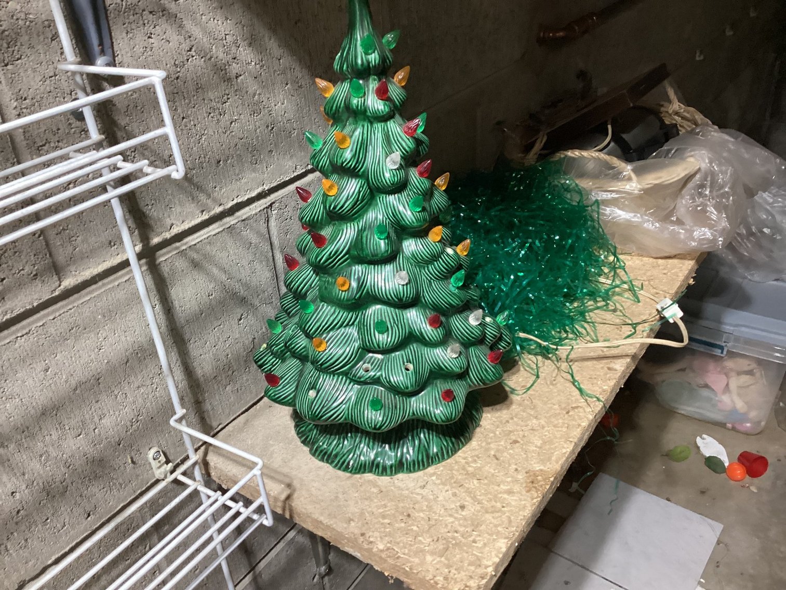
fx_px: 704
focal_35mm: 31
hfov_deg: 58.3
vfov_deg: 45.4
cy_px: 295
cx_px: 393
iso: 250
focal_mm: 3.3
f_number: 2.4
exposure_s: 1/60
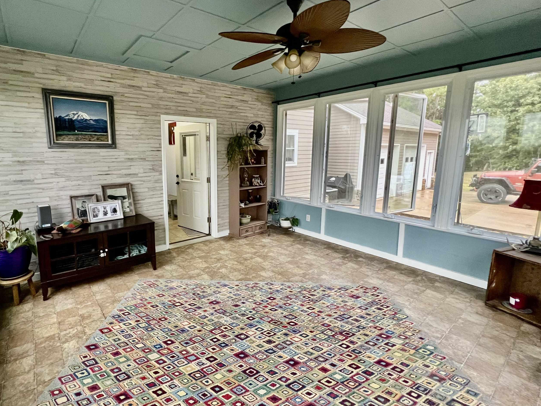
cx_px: 221
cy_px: 192
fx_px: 250
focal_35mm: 16
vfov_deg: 78.0
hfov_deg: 93.5
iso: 320
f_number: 1.8
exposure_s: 1/60
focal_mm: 1.57
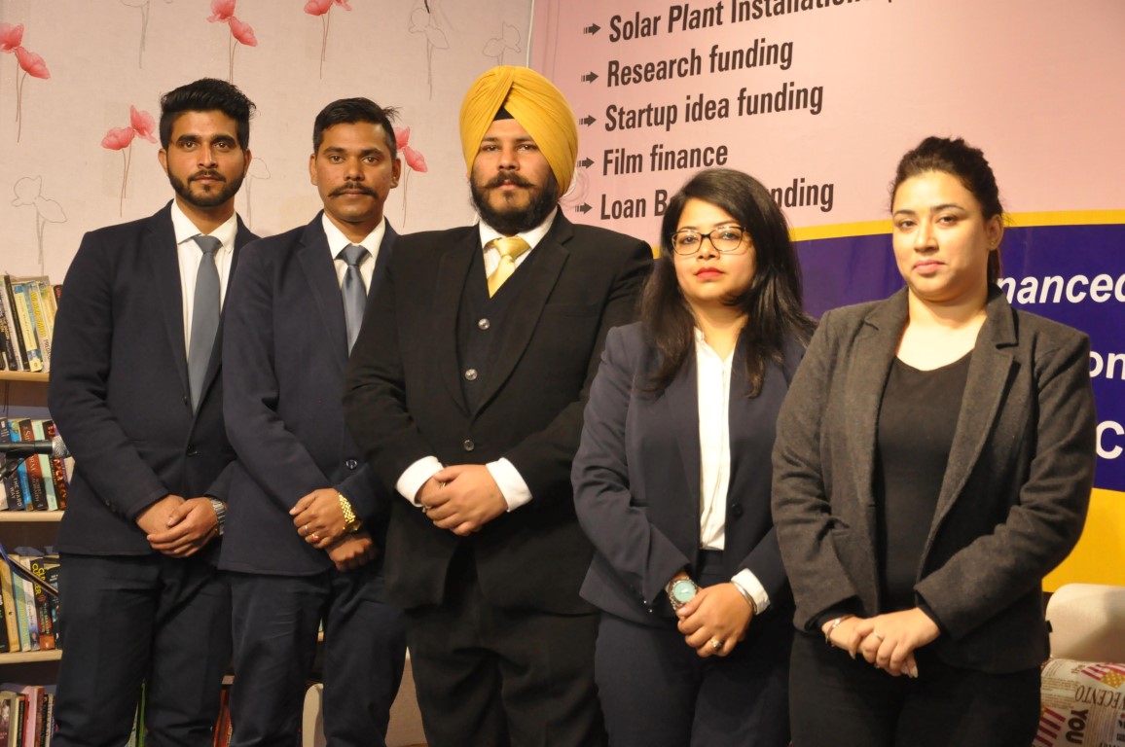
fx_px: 2107
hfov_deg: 29.9
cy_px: 374
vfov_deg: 20.1
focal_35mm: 68
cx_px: 562
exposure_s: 1/50
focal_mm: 45
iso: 1600
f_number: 4.8
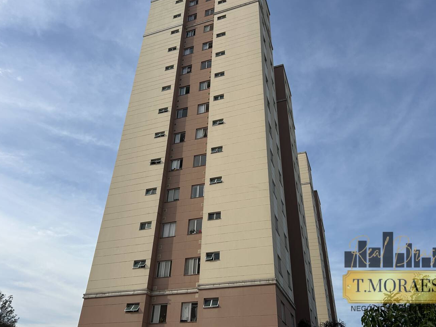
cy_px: 160
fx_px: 365
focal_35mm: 29
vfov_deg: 48.2
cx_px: 218
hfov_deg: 61.7
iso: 50
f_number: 1.5
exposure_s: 1/3831
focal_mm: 5.7
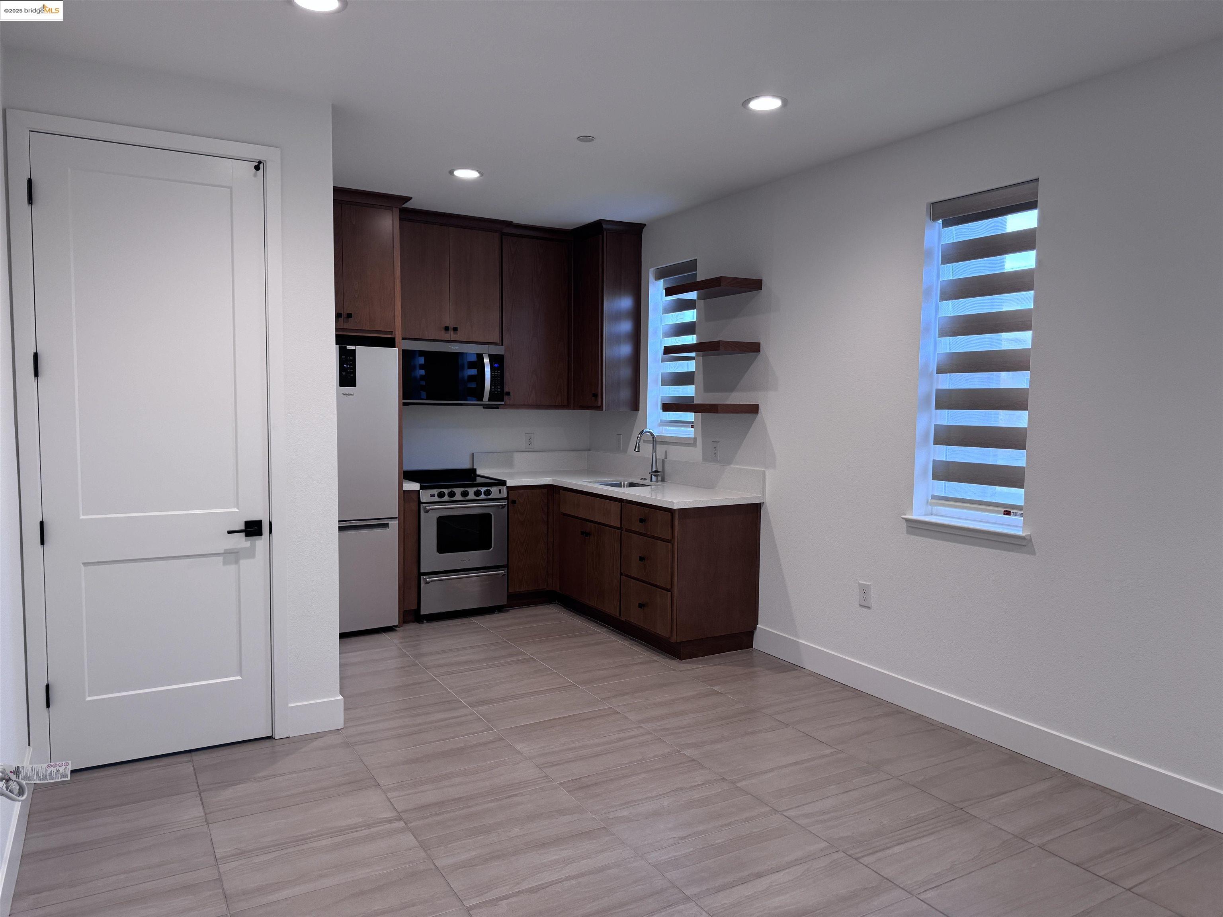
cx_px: 612
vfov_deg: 56.8
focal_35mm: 24
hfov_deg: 71.6
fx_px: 848
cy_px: 458
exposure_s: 1/120
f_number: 1.78
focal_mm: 6.76
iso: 160
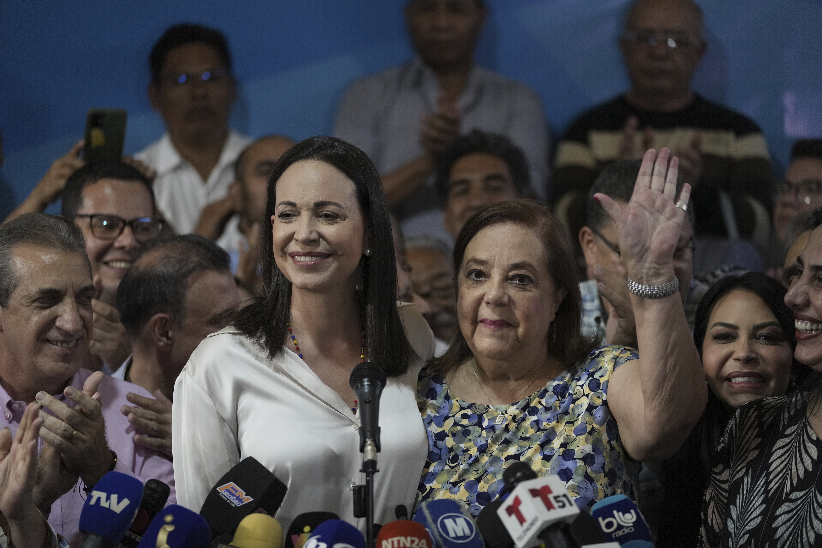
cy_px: 274
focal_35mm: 138
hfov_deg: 14.9
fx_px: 3151
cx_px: 411
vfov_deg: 9.9
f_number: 2.8
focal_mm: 138
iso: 2500
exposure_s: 1/800
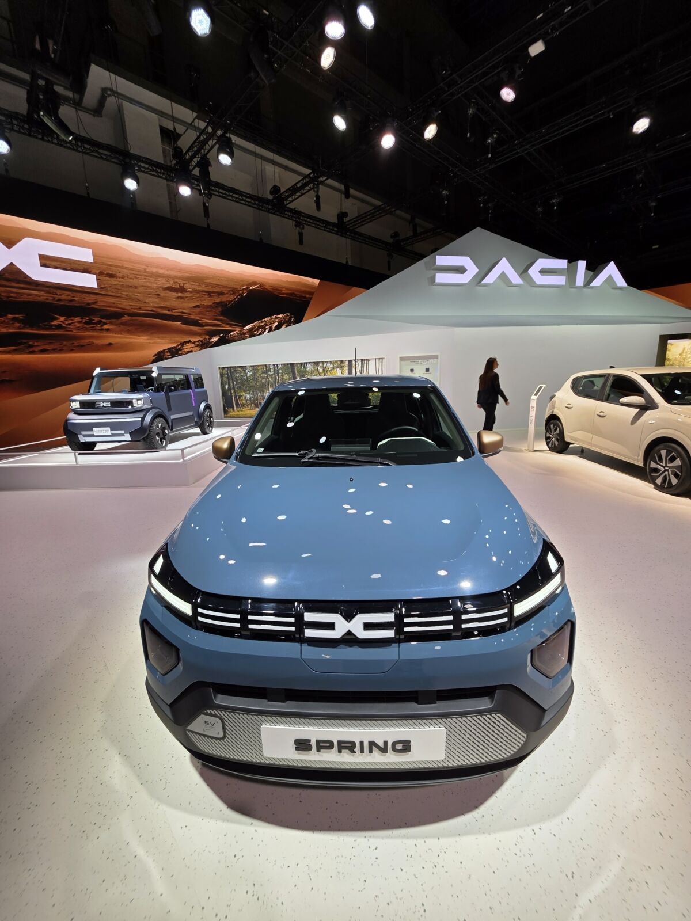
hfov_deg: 89.9
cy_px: 460
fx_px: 346
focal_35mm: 13
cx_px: 346
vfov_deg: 106.2
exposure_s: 1/120
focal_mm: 2.2
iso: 64
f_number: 1.9
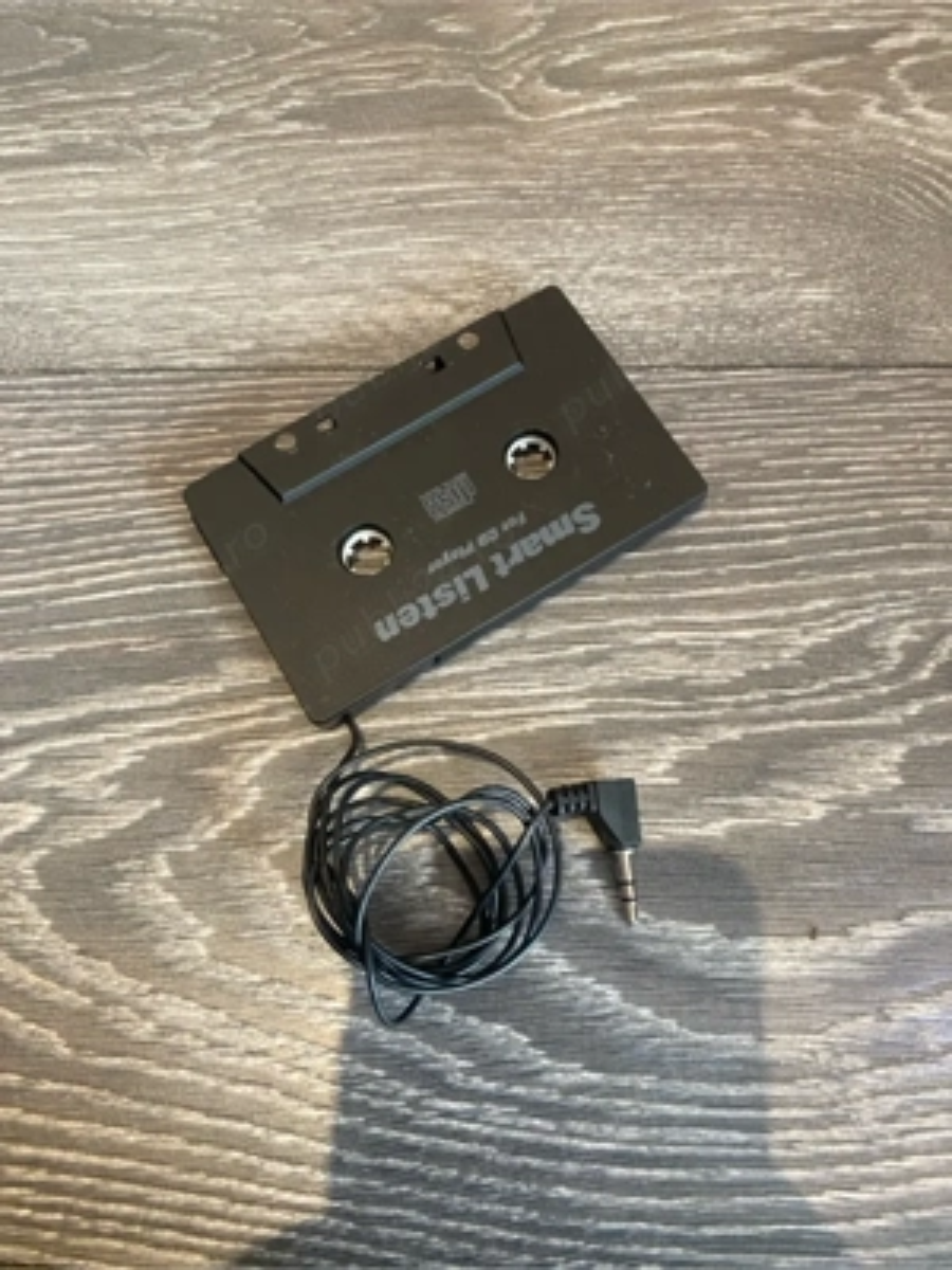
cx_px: 476
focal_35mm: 26
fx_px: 953
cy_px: 635
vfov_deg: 67.3
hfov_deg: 53.1
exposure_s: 1/60
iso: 250
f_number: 1.8
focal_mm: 4.25
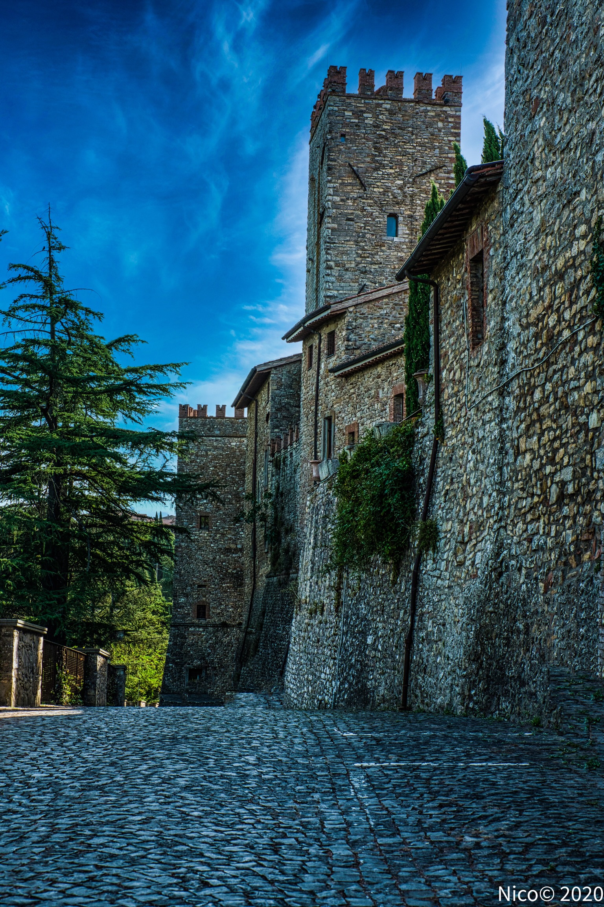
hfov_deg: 25.8
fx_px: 1321
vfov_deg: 37.9
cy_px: 454
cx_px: 302
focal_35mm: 52
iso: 400
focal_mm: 35
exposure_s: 1/250
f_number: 6.3
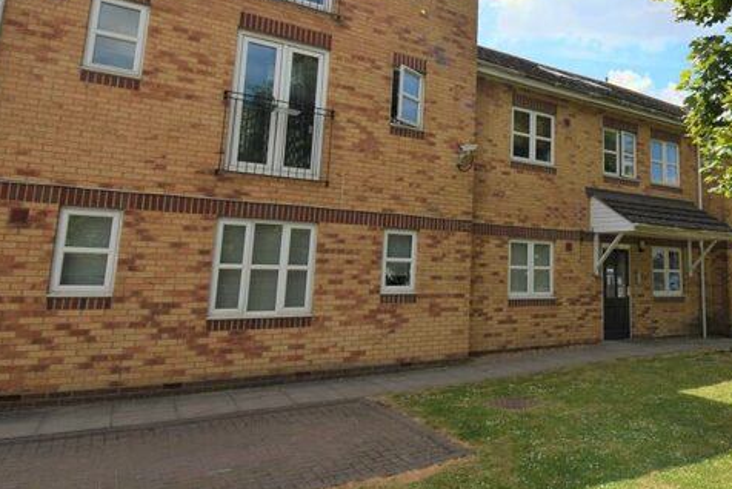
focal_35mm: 25
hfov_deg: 68.1
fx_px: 516
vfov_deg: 50.3
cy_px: 188
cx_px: 504
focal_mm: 11.5
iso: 100
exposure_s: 1/200
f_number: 10
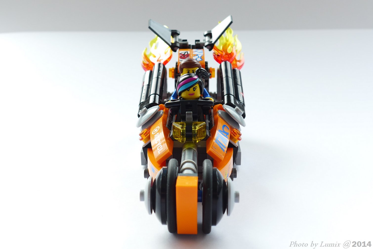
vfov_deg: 27.0
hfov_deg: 39.6
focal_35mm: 50
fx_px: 518
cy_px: 124
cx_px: 186
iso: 100
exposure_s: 1/40
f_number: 3.5
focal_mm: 9.8
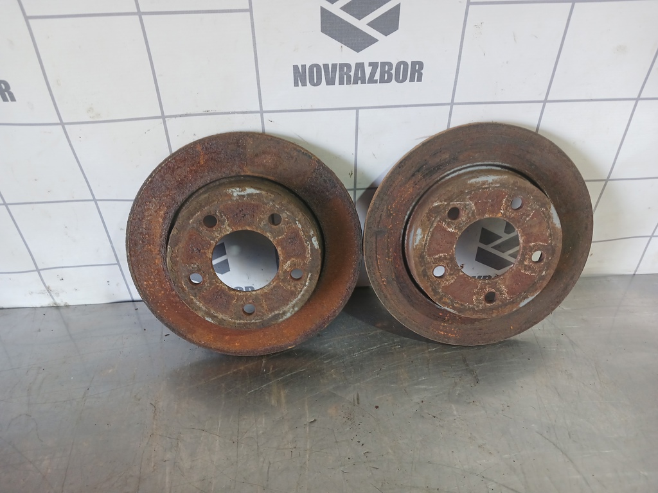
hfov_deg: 65.3
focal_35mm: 27
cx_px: 329
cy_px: 246
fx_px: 513
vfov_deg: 51.4
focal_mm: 4
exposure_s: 1/50
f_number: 1.8
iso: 125
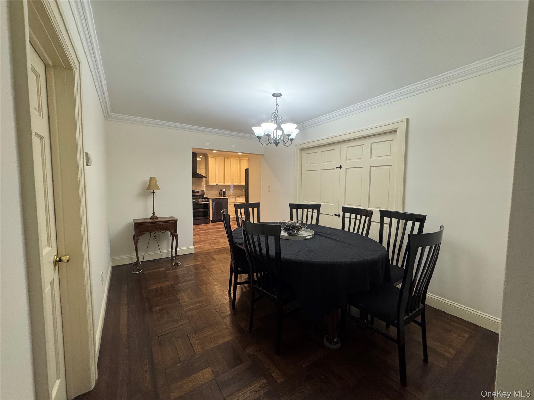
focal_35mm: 14
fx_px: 216
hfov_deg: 102.1
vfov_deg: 85.7
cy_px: 200
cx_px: 267
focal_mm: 2.22
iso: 250
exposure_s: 1/120
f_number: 2.2
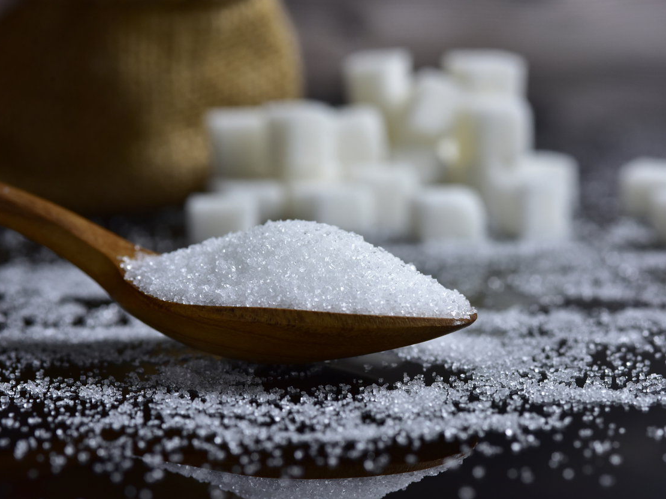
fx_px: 2193
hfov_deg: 17.3
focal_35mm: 114
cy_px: 250
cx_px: 358
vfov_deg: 13.0
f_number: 13
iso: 400
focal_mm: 105
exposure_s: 1/10
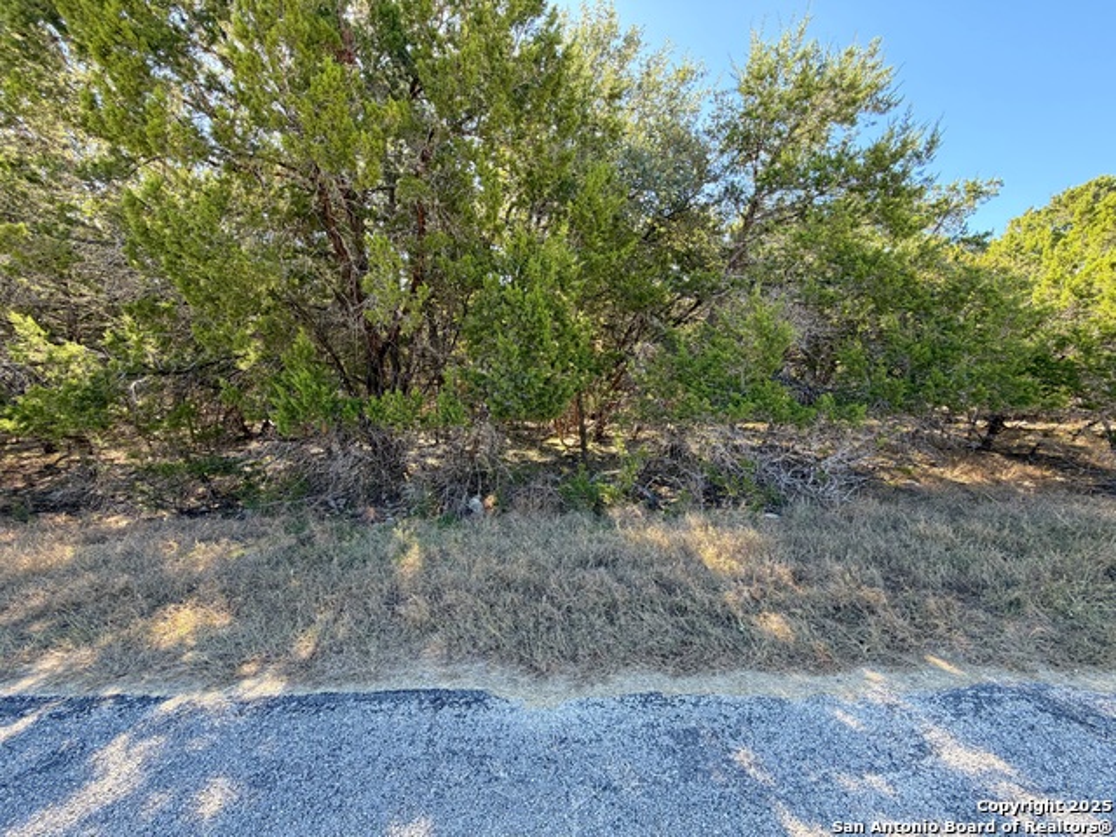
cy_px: 418
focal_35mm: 14
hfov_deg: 102.1
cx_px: 558
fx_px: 451
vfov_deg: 85.7
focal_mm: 2.22
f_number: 2.2
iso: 64
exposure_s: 1/124
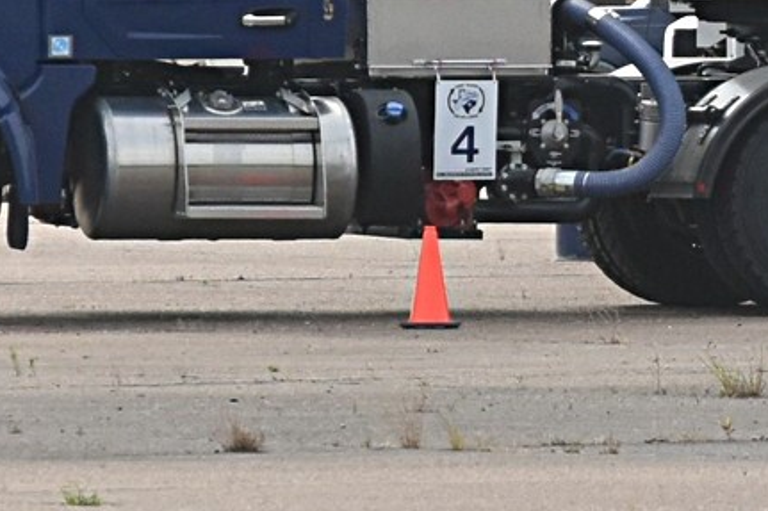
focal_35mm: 587
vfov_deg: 2.3
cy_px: -87
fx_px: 12517
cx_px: 490
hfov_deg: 3.5
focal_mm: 78
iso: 800
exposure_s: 1/2500
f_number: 5.6
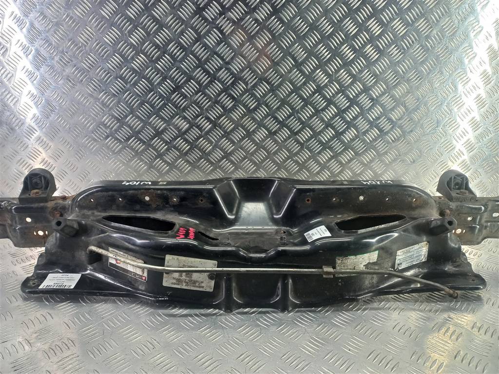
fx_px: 360
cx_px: 250
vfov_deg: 54.9
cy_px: 187
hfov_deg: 69.4
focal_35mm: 25
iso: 100
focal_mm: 4.6
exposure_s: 1/50
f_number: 1.8
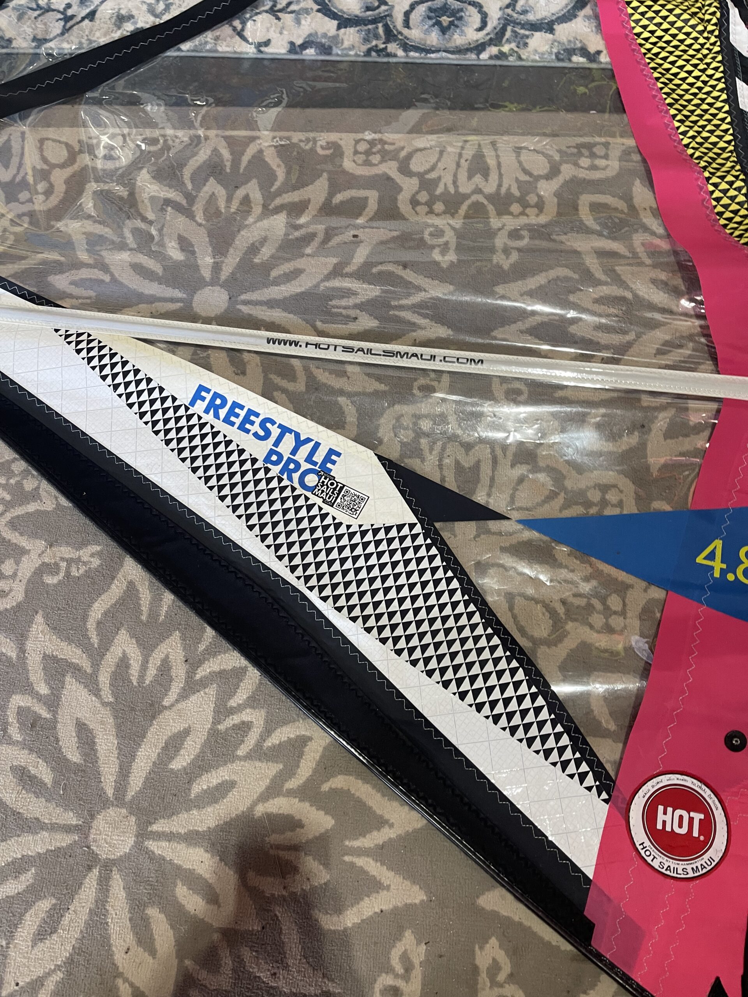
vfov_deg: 69.4
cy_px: 498
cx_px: 374
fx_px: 720
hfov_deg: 54.9
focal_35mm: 25
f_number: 1.6
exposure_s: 1/60
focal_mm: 5.1
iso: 250
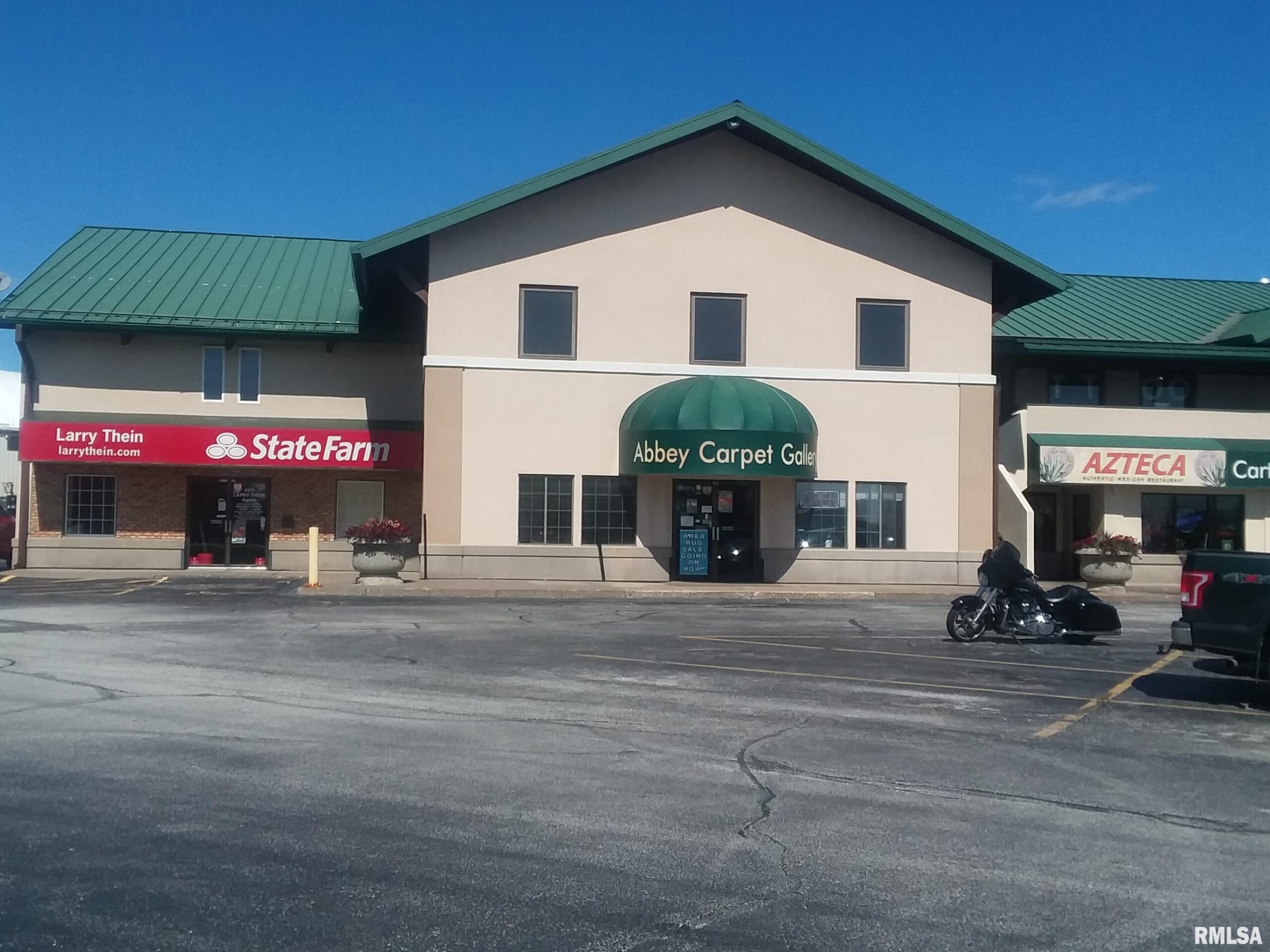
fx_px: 1064
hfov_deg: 61.7
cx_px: 635
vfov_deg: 48.2
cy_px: 476
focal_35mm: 29
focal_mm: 2.47
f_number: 1.9
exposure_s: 1/2442
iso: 40
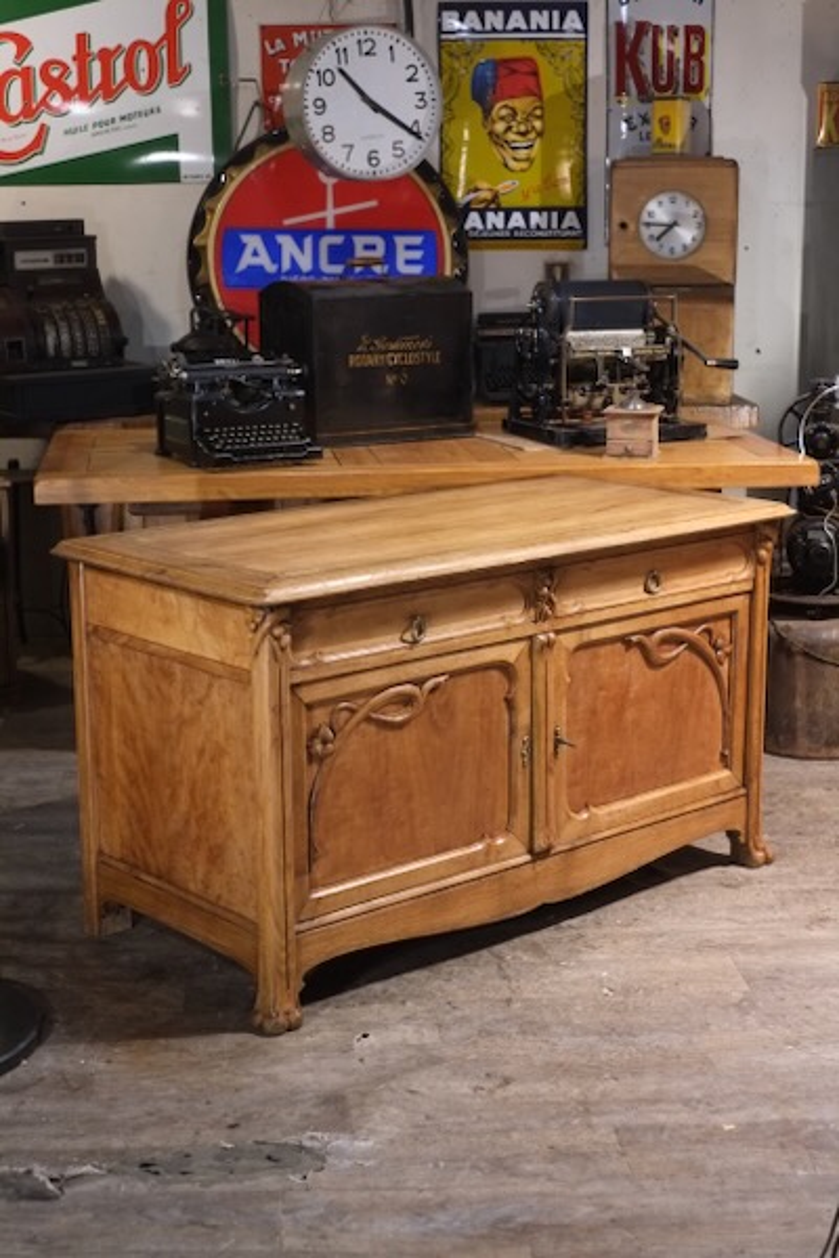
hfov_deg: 25.5
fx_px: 1853
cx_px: 420
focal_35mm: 53
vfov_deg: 37.5
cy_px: 629
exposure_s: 1/125
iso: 3200
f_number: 4
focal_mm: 35
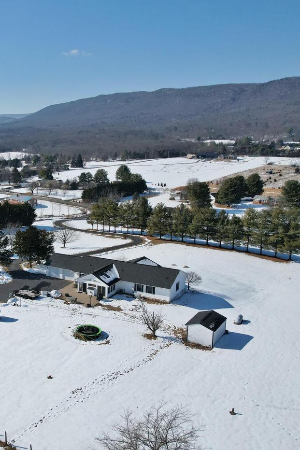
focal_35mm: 34
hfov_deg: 37.2
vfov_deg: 55.8
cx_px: 50
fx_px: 425
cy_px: 225
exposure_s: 1/5000
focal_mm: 8.38
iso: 110
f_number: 2.8
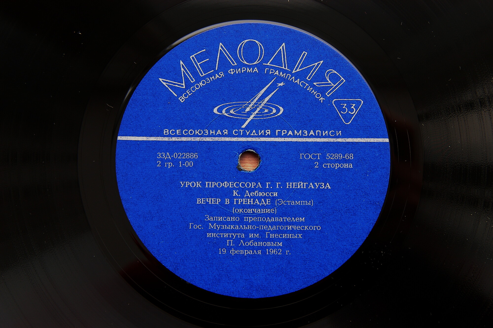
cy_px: 164
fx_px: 718
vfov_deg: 25.7
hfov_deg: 37.9
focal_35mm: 52
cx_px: 246
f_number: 4.5
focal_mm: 35
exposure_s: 1/80
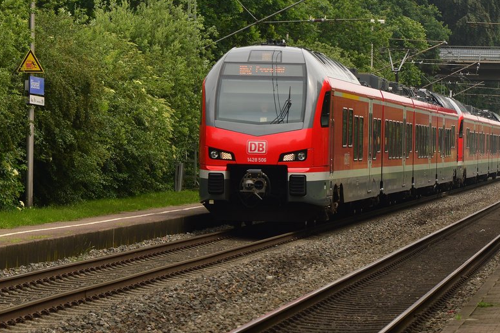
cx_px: 273
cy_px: 137
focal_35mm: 243
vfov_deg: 5.7
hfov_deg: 8.5
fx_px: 3370
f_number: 8
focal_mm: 105
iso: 200
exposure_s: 1/400
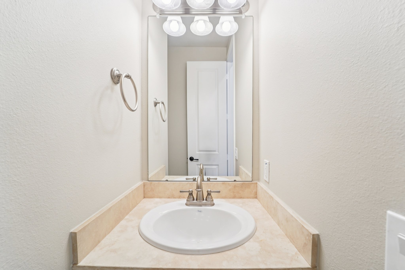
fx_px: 157
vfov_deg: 81.2
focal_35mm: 14
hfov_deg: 104.3
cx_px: 202
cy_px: 135
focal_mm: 14
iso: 500
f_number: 8
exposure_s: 1/50
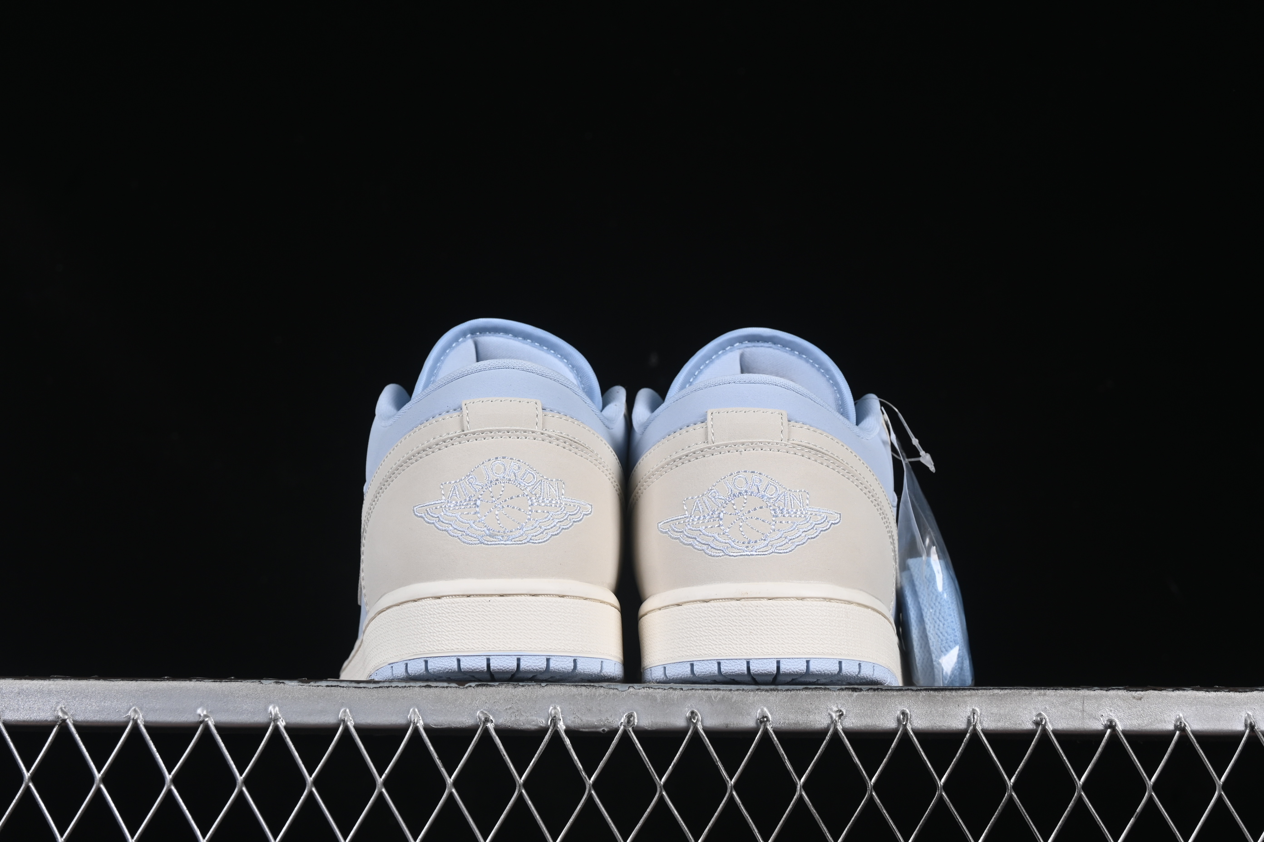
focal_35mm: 75
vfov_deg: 18.2
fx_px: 2633
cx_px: 632
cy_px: 421
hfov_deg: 27.0
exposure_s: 1/80
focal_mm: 50
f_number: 8
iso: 160
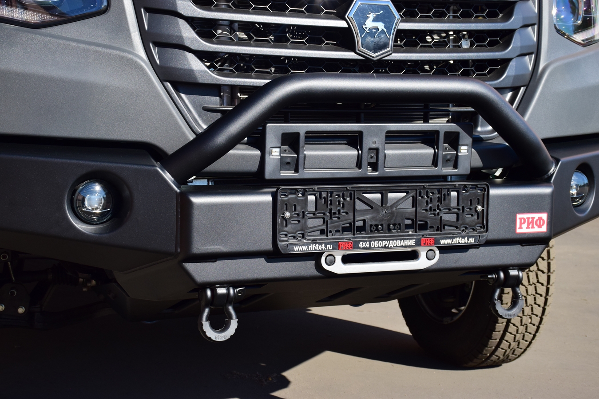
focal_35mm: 72
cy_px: 200
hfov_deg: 28.1
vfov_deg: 18.9
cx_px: 300
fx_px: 1198
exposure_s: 1/320
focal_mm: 48
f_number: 9
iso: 500
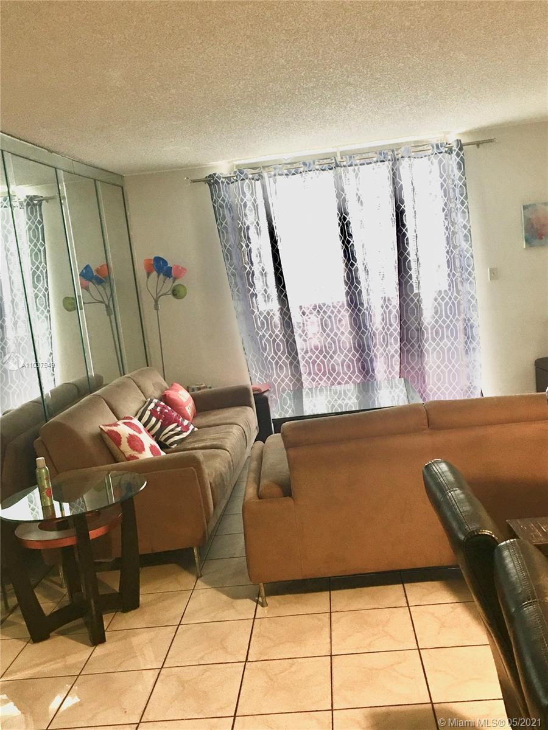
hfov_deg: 48.2
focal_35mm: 29
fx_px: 612
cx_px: 274
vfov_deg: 61.7
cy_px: 365
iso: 50
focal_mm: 4.15
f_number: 2.2
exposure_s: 1/15
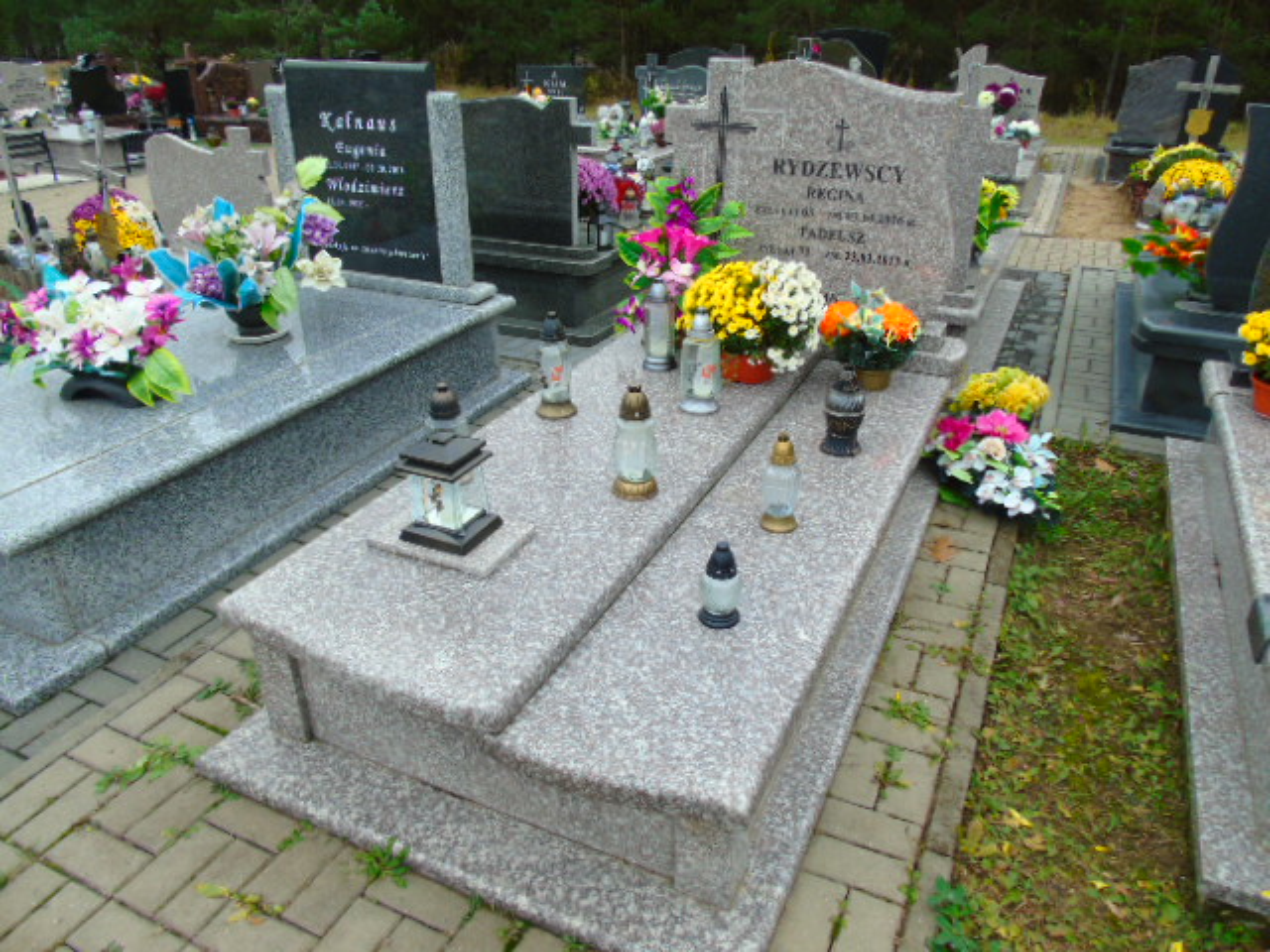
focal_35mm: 25
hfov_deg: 69.4
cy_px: 476
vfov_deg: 54.9
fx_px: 917
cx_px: 635
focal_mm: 4.4
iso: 80
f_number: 3.4
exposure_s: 1/60
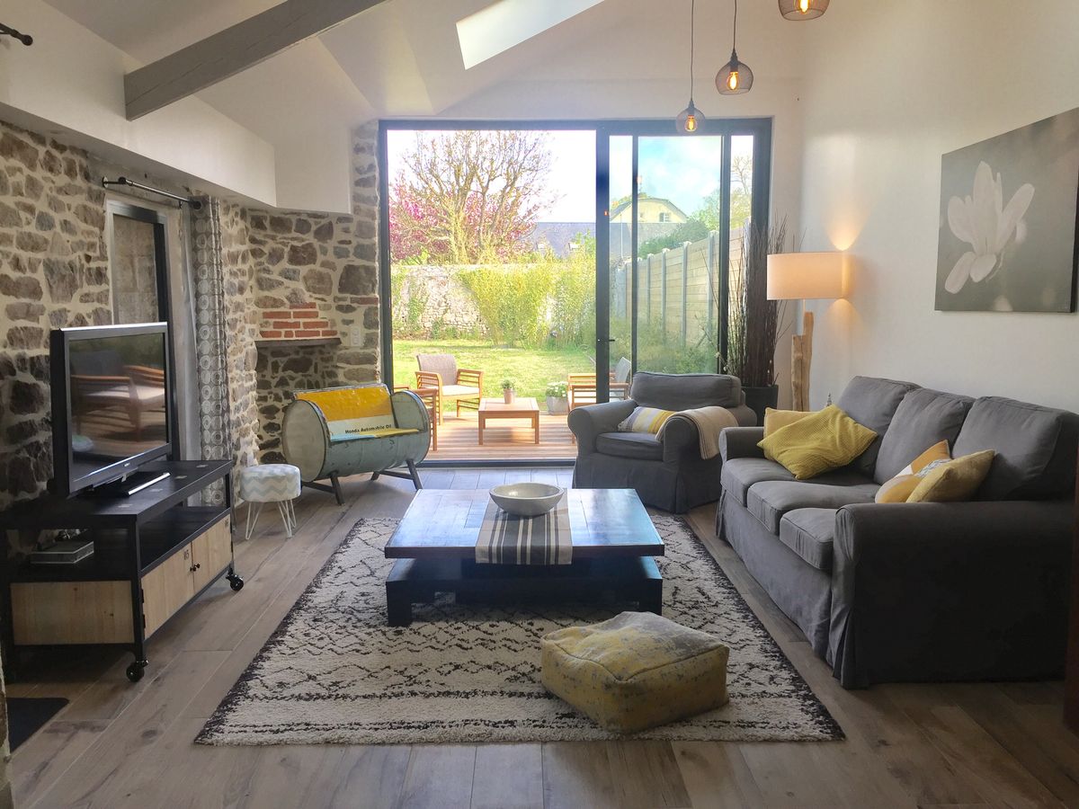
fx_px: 904
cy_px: 404
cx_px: 540
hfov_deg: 61.7
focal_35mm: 29
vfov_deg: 48.2
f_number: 2.2
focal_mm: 4.15
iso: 32
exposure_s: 1/158
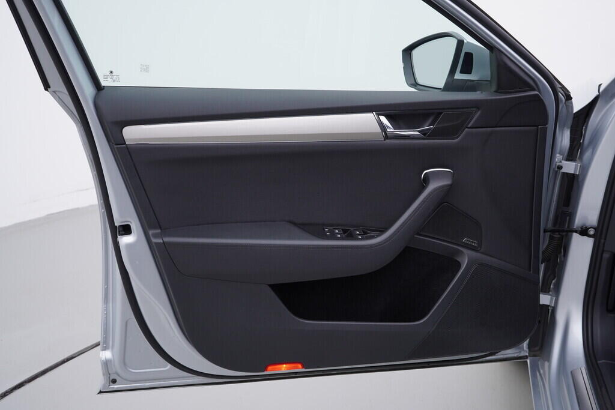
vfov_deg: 36.9
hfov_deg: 53.1
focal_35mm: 36
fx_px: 615
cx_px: 308
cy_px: 205
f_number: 3.5
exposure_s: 1/60
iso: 125
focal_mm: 24
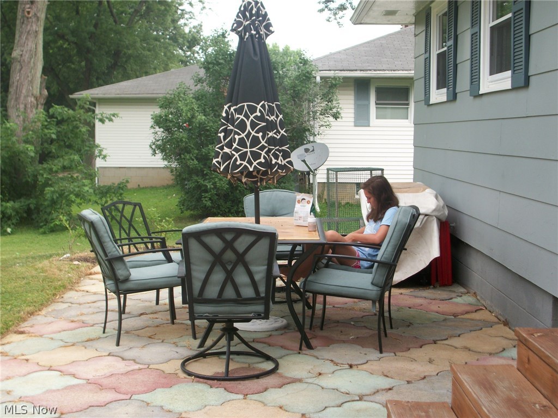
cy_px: 209
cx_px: 279
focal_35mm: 54
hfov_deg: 35.5
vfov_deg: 27.0
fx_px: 870
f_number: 4
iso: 80
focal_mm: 9.7
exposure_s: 1/125
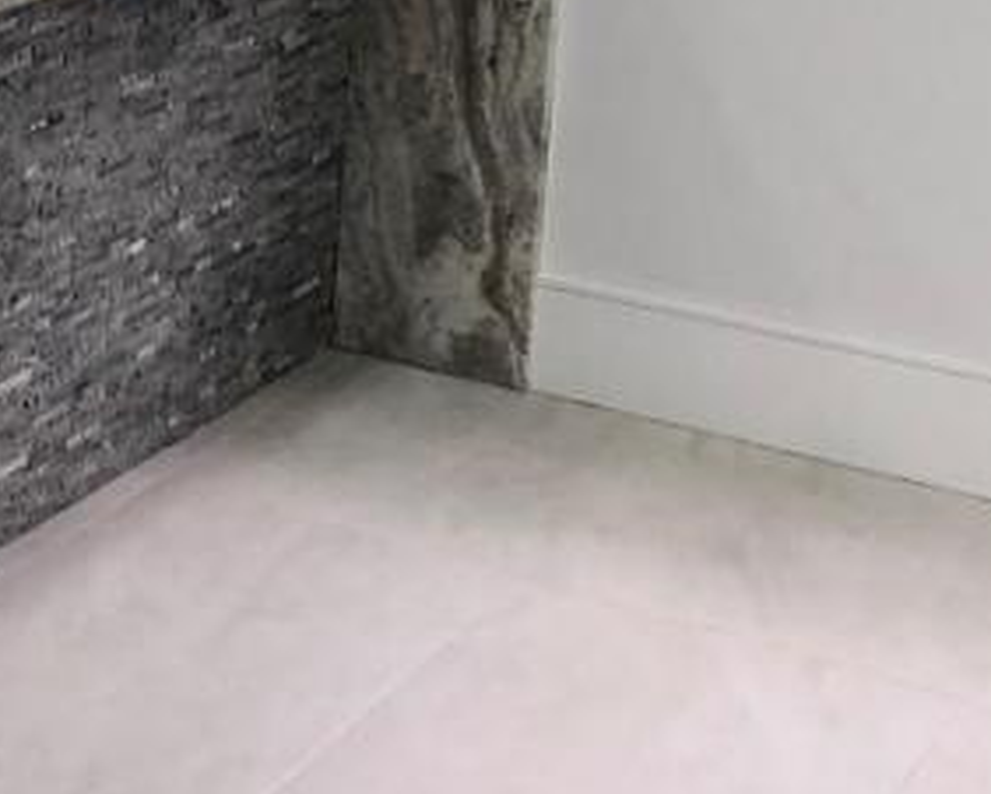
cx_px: -643
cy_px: -67
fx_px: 2730
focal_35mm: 93
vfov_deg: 16.1
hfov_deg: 17.7
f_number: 1.8
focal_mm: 4
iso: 25
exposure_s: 1/30
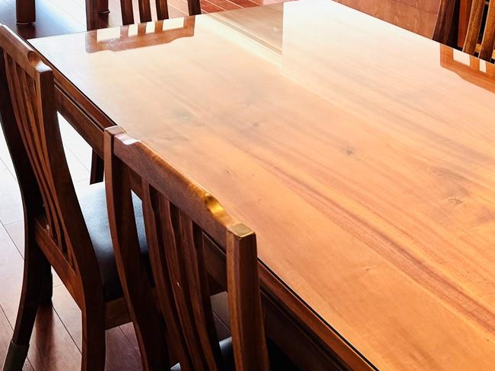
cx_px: 220
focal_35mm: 59
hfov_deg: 32.7
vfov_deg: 23.1
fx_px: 844
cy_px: -52
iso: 64
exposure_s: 1/174
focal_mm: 6.76
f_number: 1.78
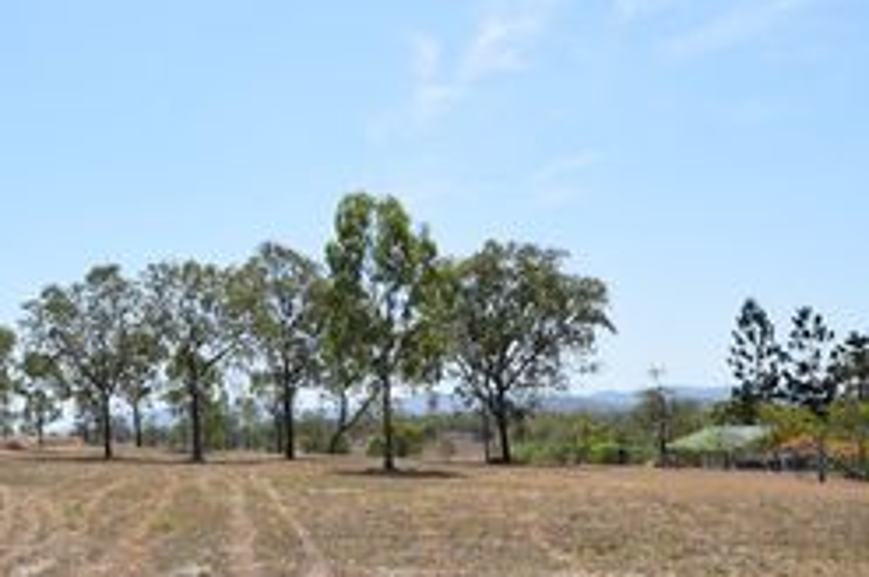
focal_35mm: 40
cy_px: 378
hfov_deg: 47.7
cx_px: 292
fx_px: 964
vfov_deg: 33.1
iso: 200
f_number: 10
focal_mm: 14
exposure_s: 1/400
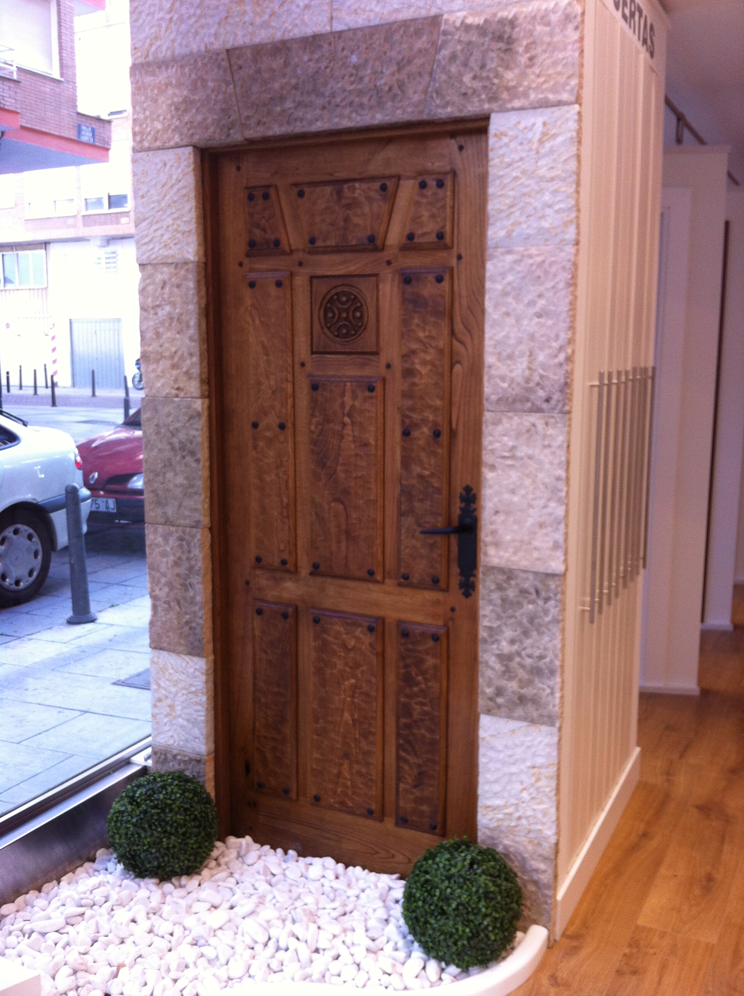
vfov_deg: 52.7
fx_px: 1006
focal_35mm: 35
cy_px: 498
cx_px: 372
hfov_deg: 40.6
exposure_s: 1/50
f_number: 2.8
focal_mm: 3.85
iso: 100
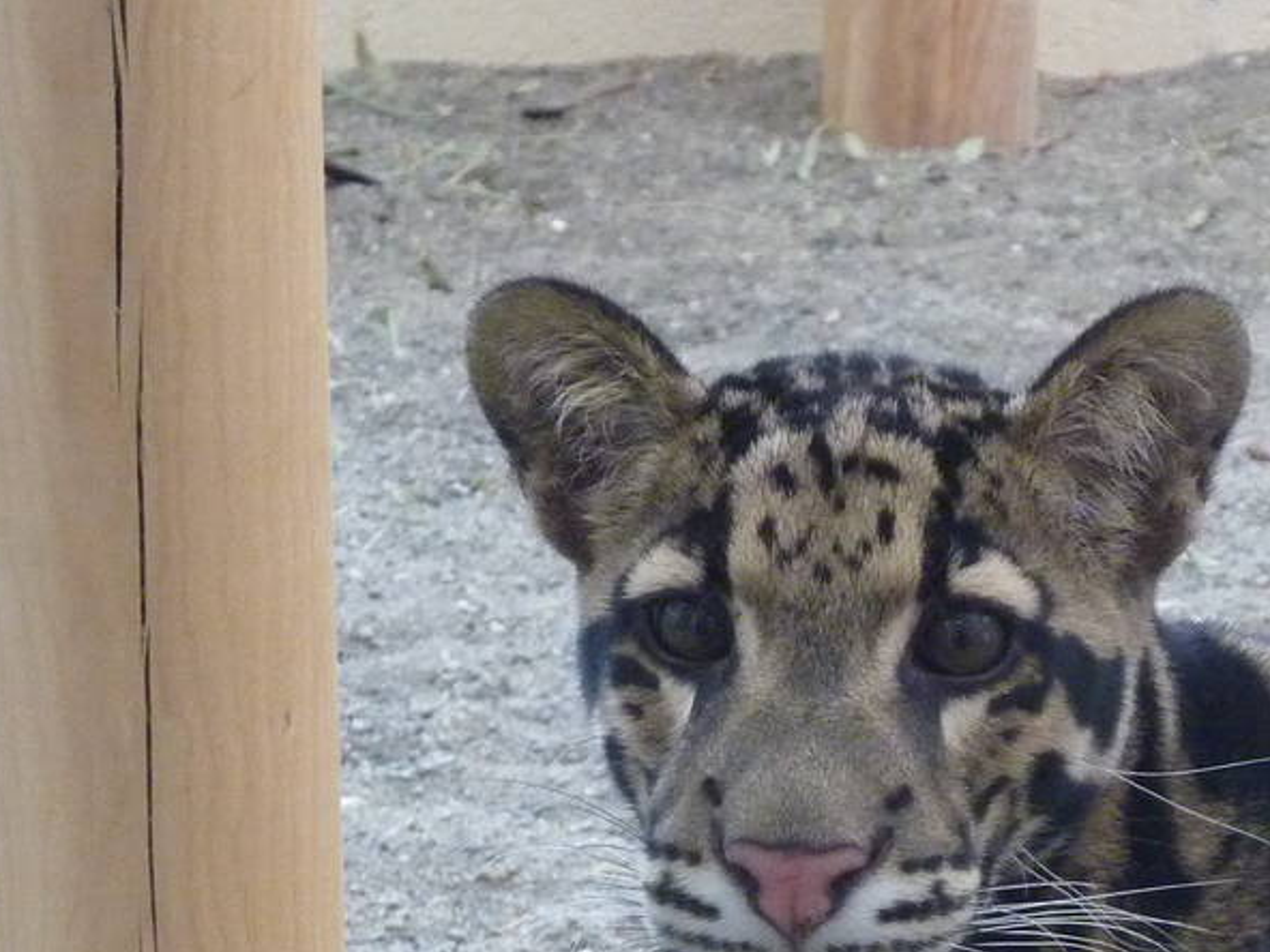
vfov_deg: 4.9
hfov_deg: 6.6
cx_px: 1412
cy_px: 873
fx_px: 11006
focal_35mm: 300
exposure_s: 1/60
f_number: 4.4
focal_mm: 18.2
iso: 400
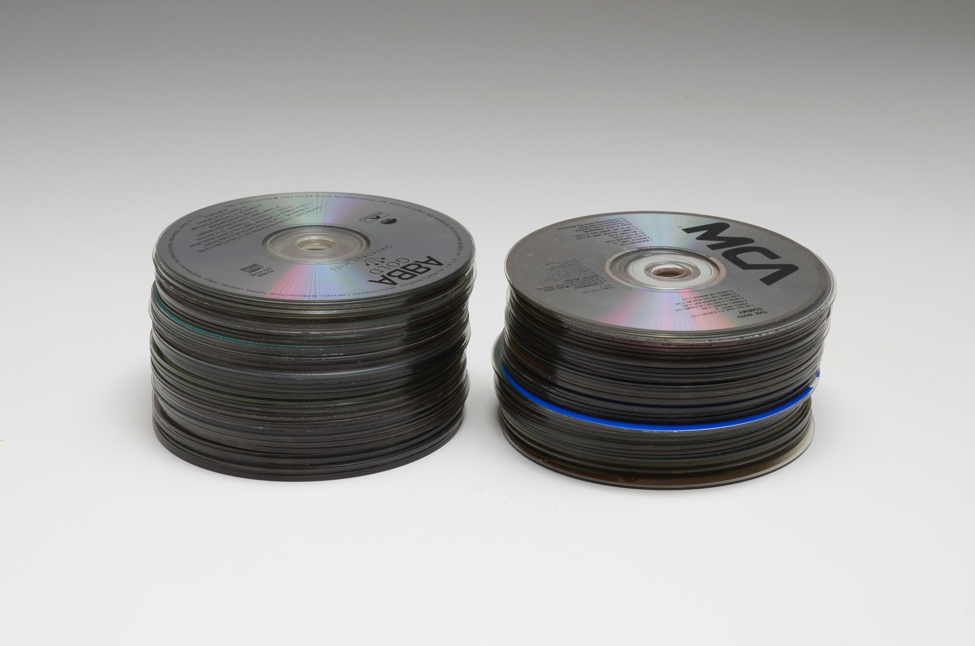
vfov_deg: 16.5
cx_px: 488
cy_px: 323
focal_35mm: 82
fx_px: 2230
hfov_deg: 24.7
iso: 400
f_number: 16
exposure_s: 1/80
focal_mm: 55
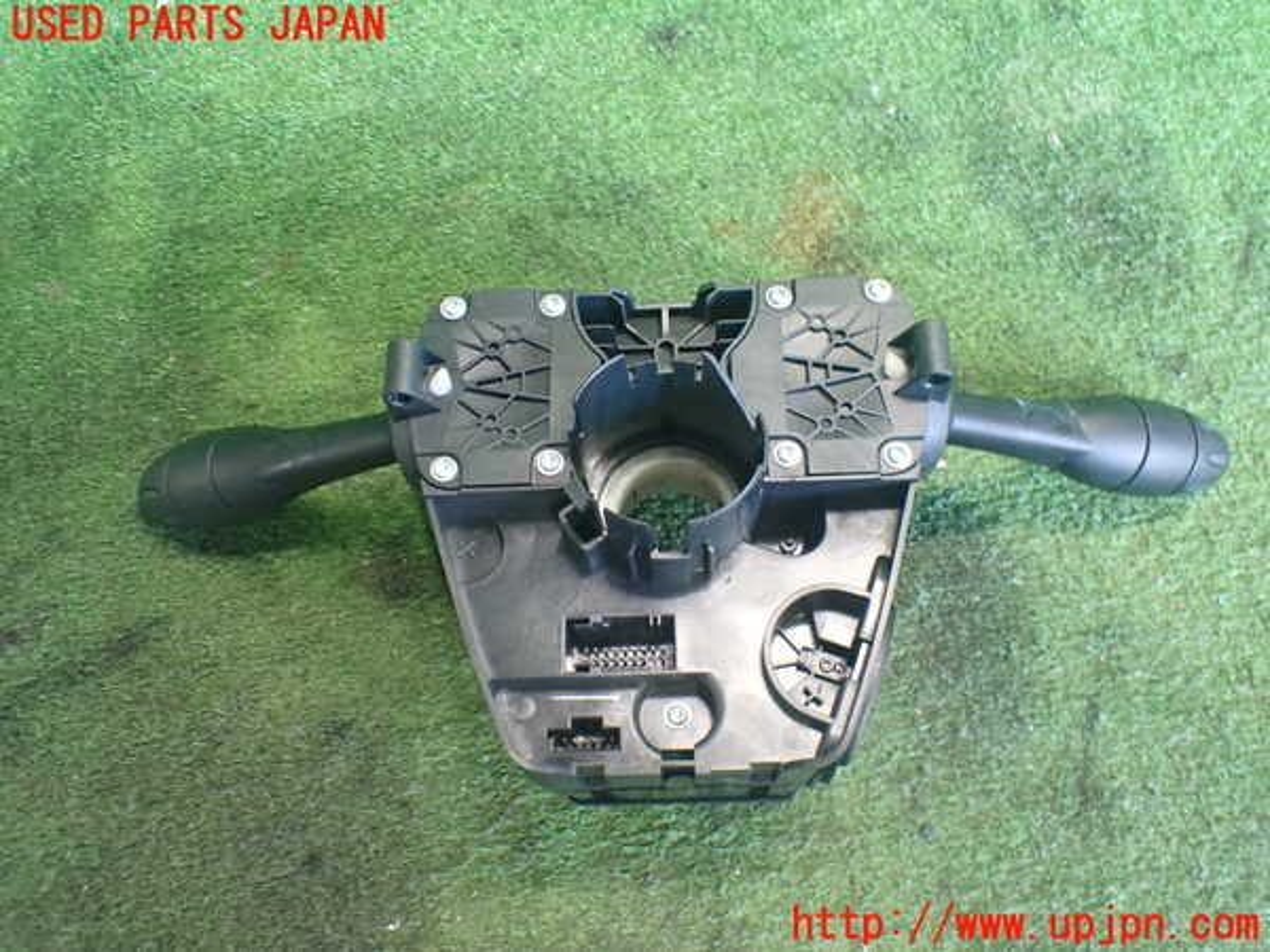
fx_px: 1101
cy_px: 476
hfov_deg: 60.0
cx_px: 635
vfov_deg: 46.8
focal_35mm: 30
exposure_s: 1/50
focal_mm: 5.4
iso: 800
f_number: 2.3
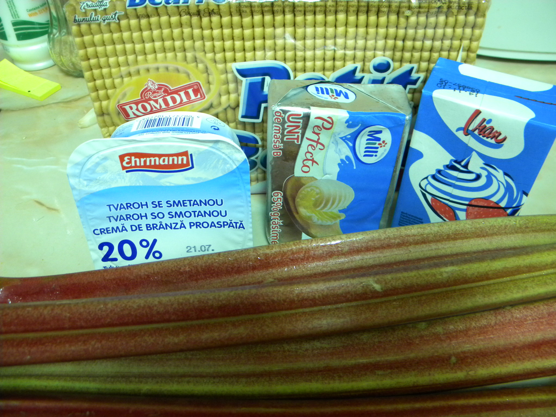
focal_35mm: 28
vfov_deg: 49.7
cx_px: 278
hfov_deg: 63.4
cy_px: 208
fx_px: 450
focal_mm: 5
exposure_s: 1/10.2
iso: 400
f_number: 3.5
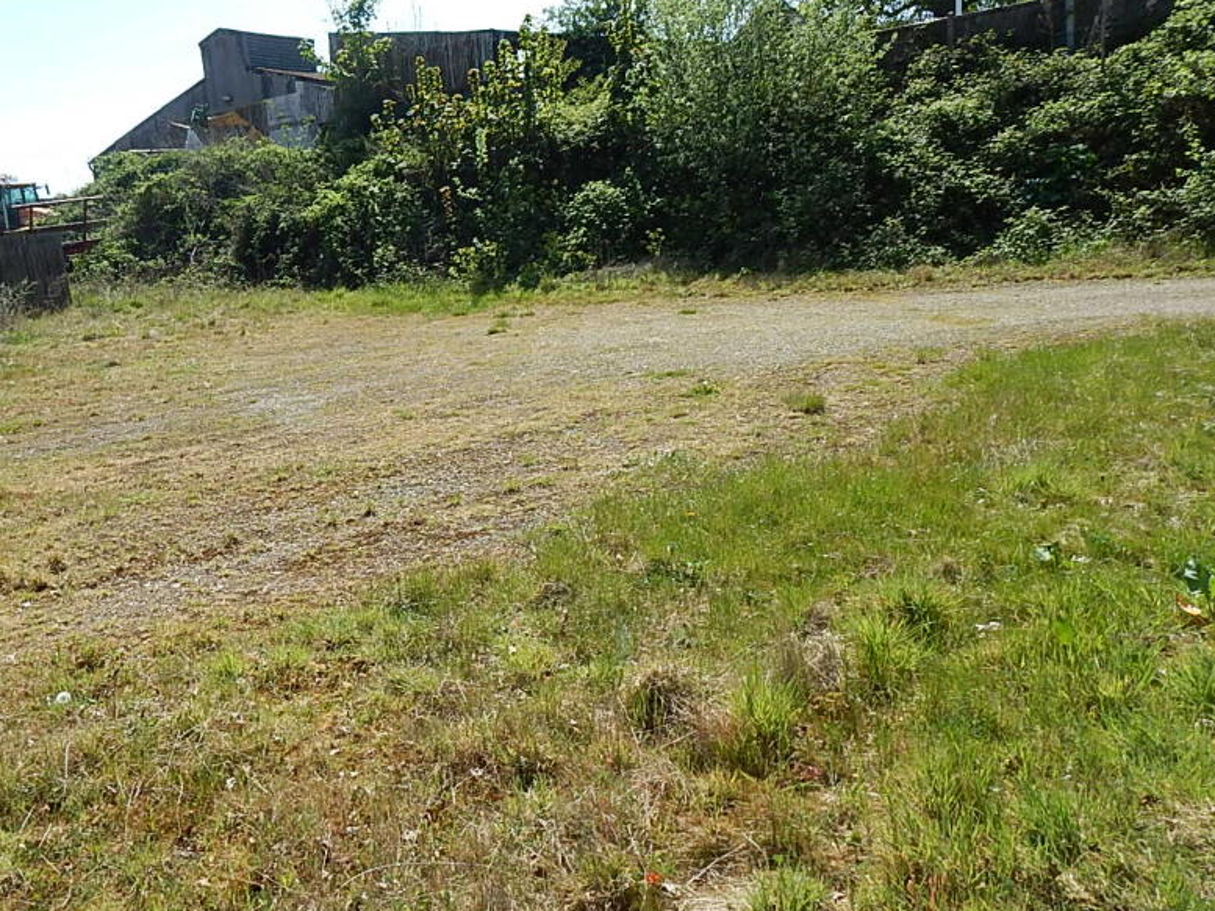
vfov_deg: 48.2
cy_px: 466
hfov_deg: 60.5
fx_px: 1018
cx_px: 425
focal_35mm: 29
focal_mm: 4
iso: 125
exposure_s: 1/1250
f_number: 3
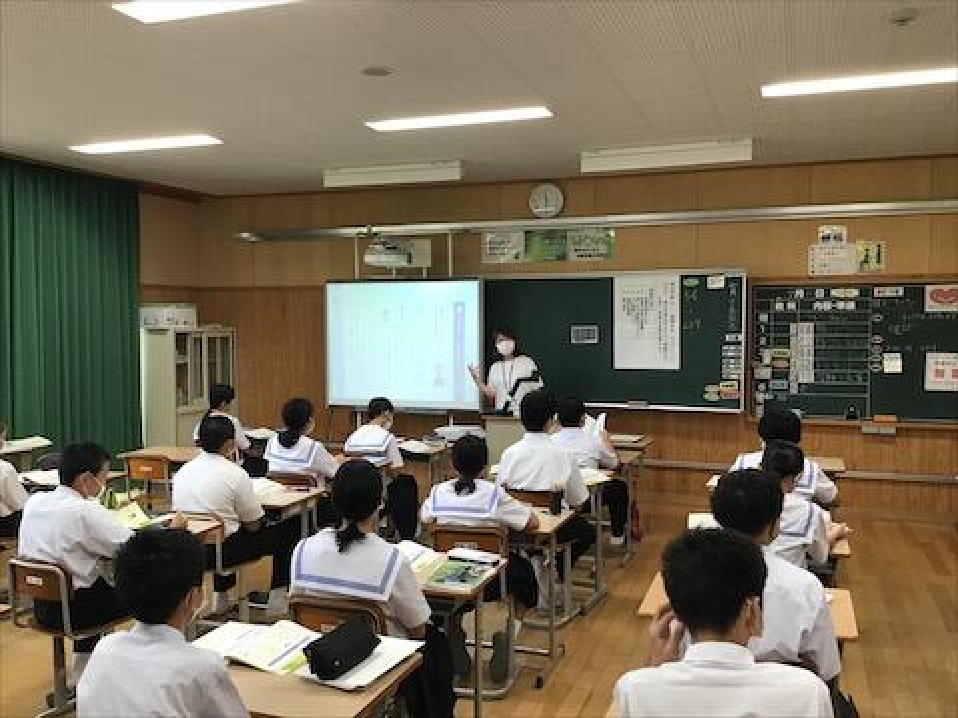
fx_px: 858
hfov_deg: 58.4
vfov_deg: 45.4
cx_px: 479
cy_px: 359
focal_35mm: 31
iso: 40
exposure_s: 1/30
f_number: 2.4
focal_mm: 3.3
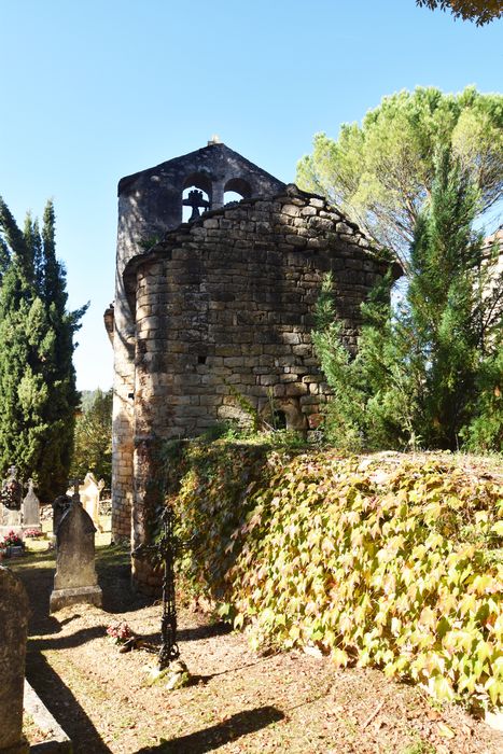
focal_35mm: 24
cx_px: 252
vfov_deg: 73.7
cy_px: 377
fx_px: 503
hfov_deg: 53.2
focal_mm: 16
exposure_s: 1/250
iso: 250
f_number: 8
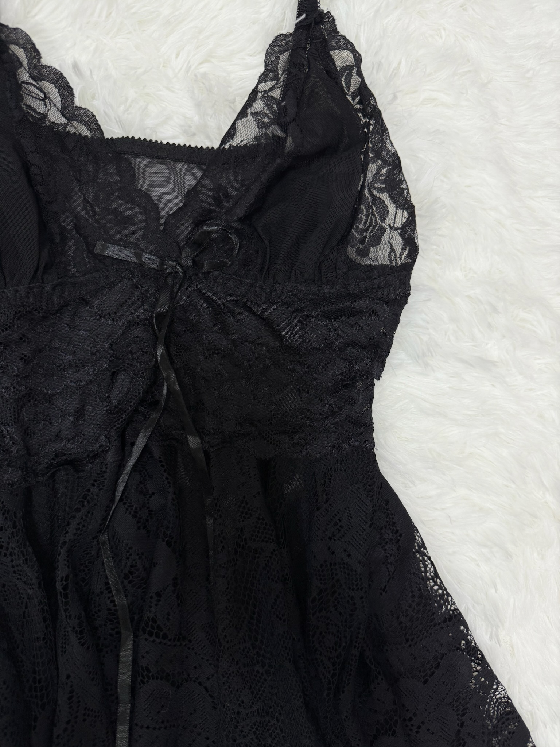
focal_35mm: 24
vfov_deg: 71.6
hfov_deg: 56.8
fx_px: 518
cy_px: 374
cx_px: 280
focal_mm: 6.76
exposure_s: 1/50
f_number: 1.78
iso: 160
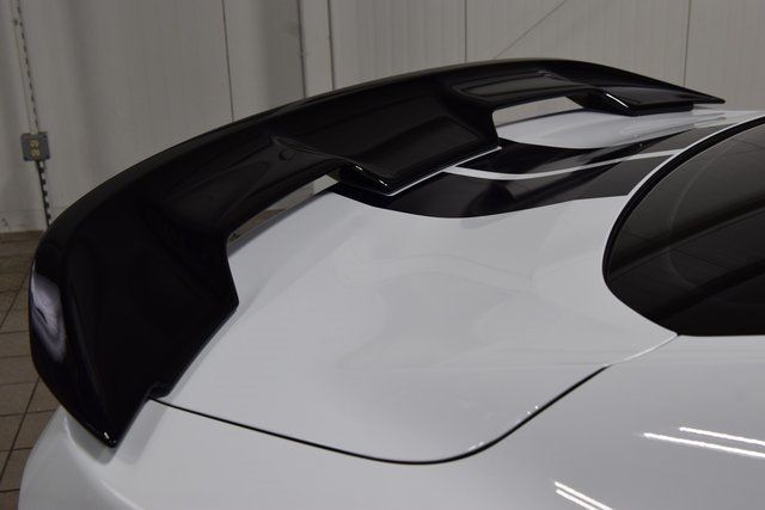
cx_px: 382
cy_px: 255
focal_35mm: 48
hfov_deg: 41.1
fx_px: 1020
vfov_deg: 28.1
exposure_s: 1/60
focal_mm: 32
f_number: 8
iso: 720
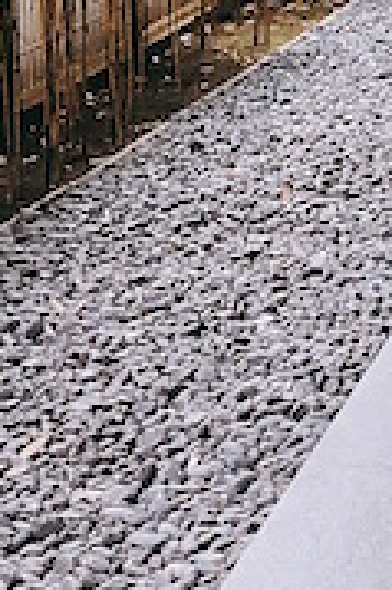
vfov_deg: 10.8
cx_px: 817
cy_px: -349
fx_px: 2978
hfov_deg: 7.2
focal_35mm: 182
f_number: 2.2
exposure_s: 1/30
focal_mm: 4.15
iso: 32
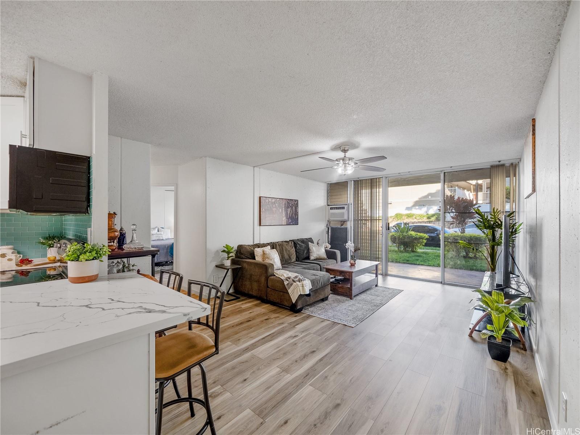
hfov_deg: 102.1
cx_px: 290
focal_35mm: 14
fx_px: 235
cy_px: 218
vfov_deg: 85.7
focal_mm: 7
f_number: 4
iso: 400
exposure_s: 1/800
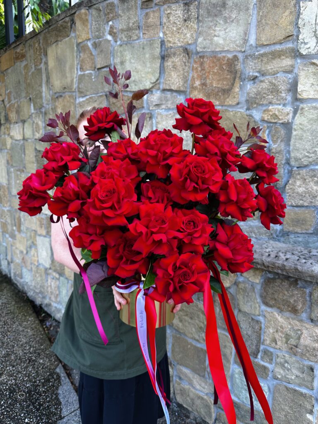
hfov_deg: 56.8
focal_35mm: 24
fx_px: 294
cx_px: 159
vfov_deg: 71.6
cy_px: 212
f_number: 1.78
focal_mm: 6.86
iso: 64
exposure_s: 1/121
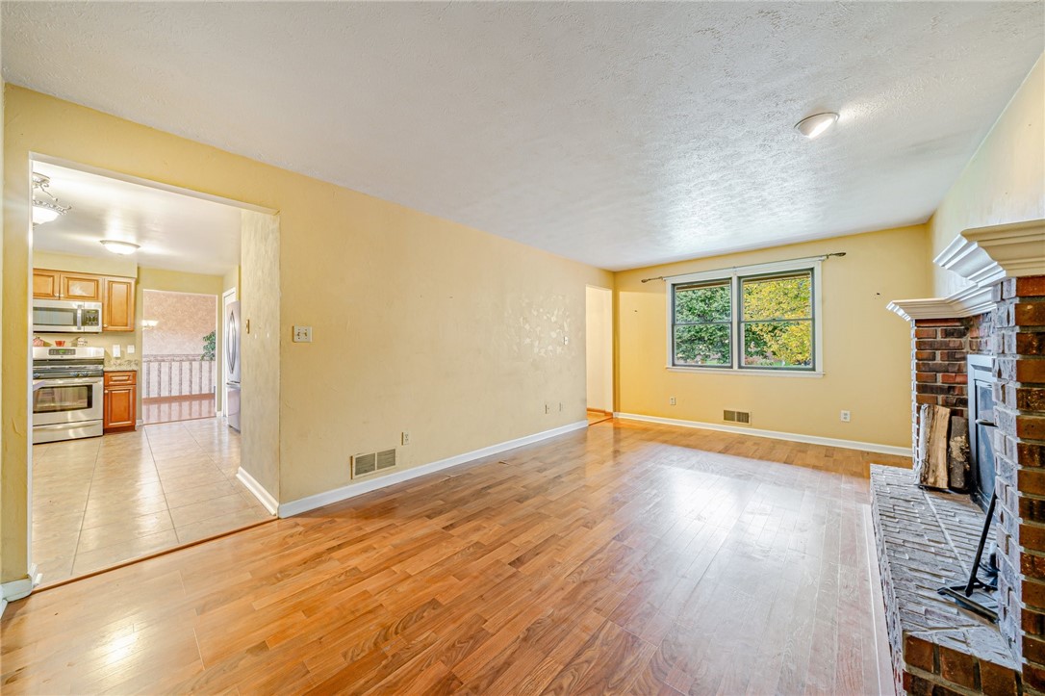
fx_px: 348
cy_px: 348
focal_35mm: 12
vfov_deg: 89.9
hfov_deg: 112.6
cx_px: 522
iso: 50
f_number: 11
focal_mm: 12
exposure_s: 1/2
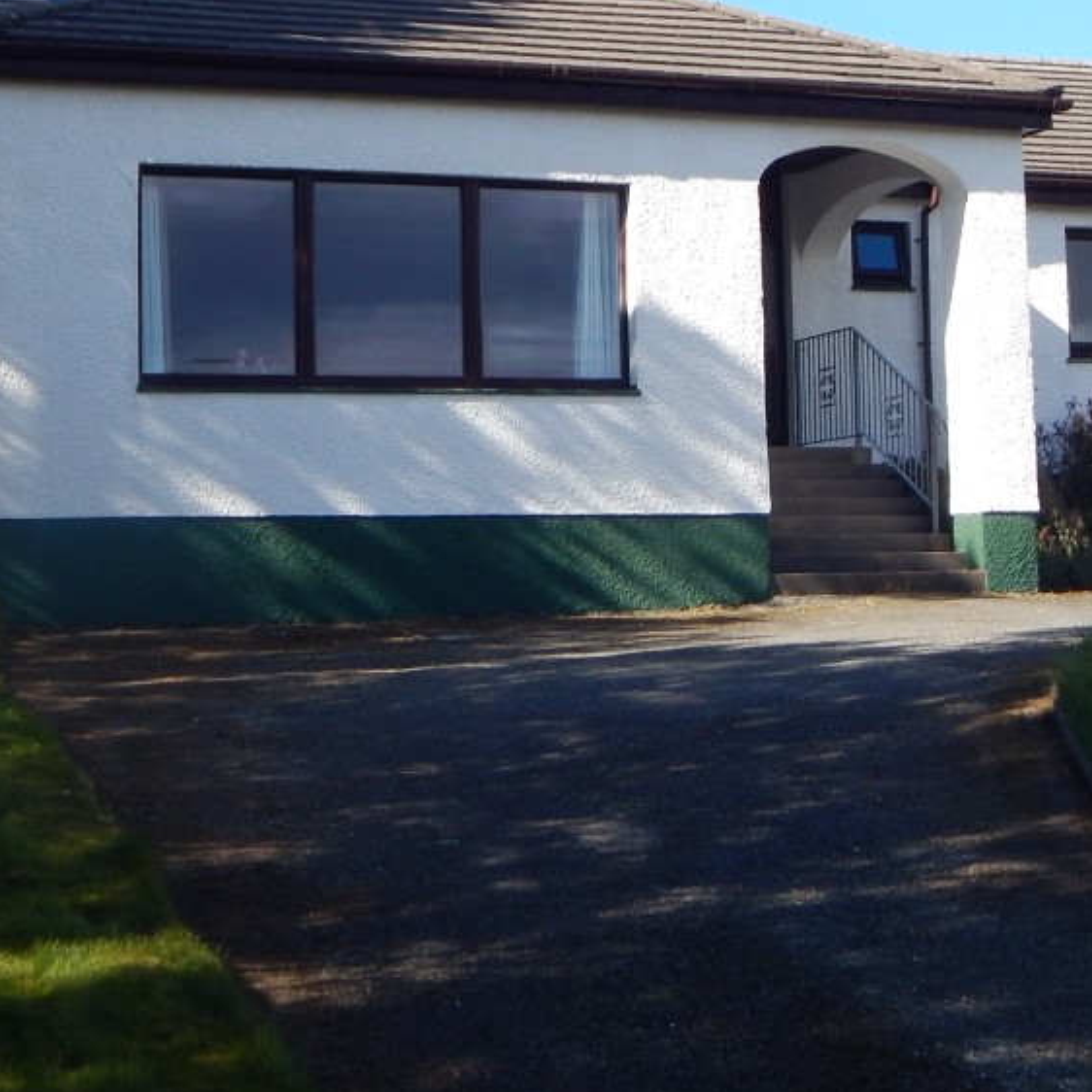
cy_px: 319
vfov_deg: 22.3
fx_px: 2748
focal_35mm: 77
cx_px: 696
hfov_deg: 22.4
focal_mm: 6.1
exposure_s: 1/800
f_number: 3.3
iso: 125
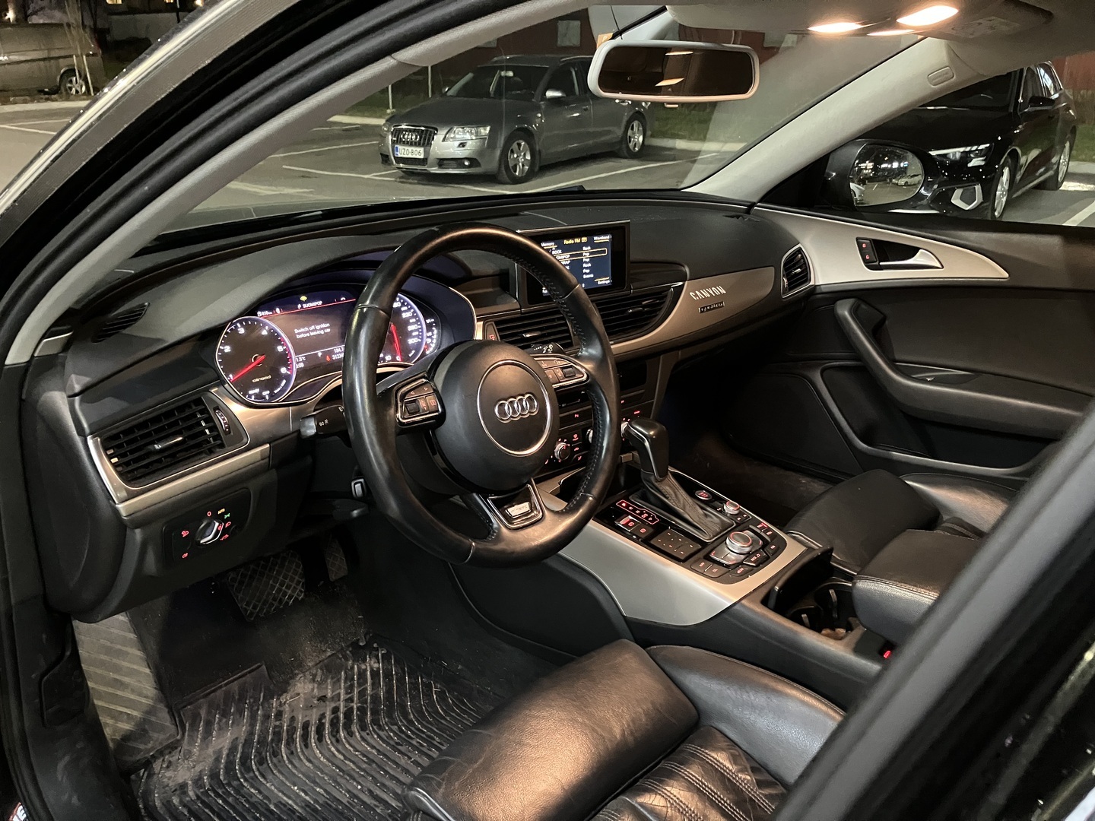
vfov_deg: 49.7
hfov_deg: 63.4
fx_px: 886
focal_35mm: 28
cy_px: 410
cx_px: 548
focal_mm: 3.99
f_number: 1.8
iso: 640
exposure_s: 1/20
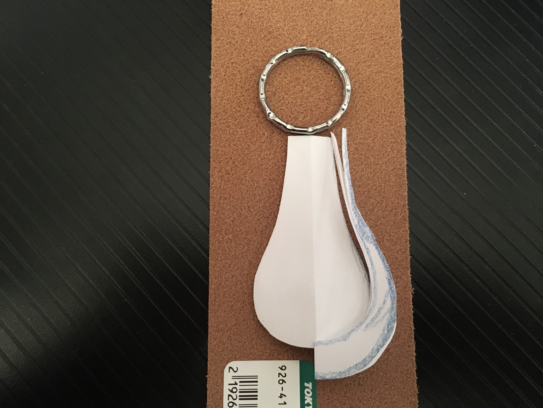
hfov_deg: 61.7
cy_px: 204
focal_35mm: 29
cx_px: 272
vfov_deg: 48.2
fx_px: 455
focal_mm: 4.15
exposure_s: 1/15
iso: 250
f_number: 2.2
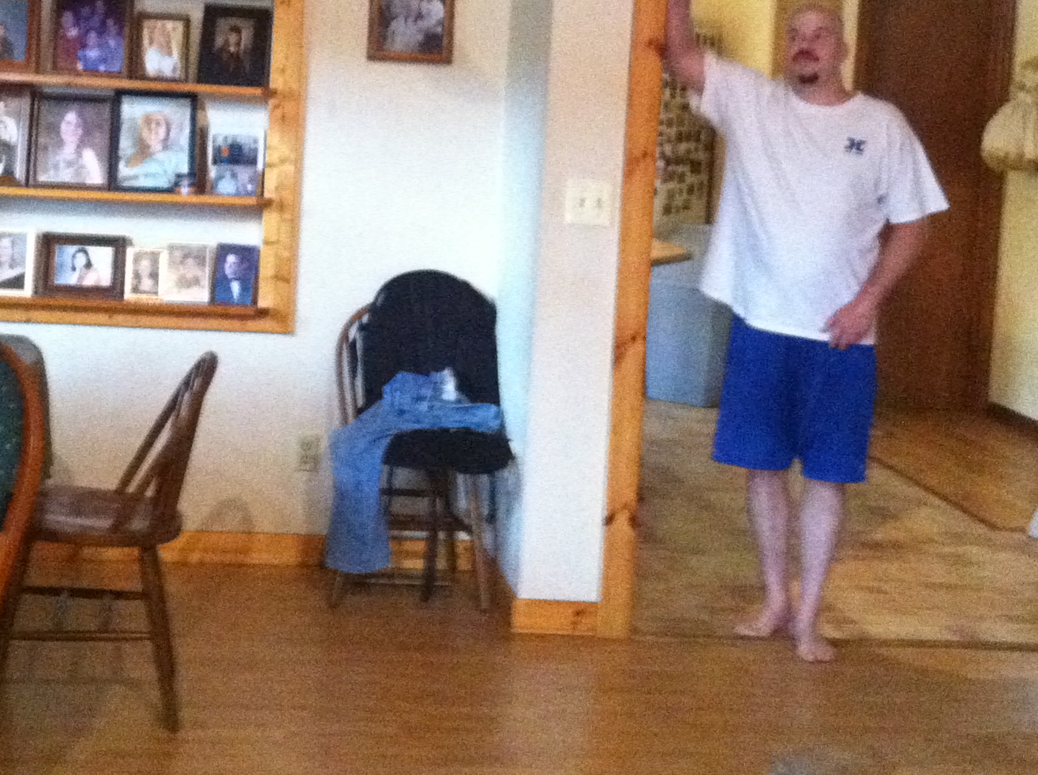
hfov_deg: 28.0
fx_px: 2066
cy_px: 174
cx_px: 333
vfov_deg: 21.0
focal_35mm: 69
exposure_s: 1/15
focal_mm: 3.85
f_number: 2.8
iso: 1000
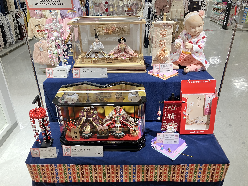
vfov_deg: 49.7
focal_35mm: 28
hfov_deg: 63.4
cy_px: 93
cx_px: 124
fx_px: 201
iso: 100
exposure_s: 1/60
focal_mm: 3.99
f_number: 1.8
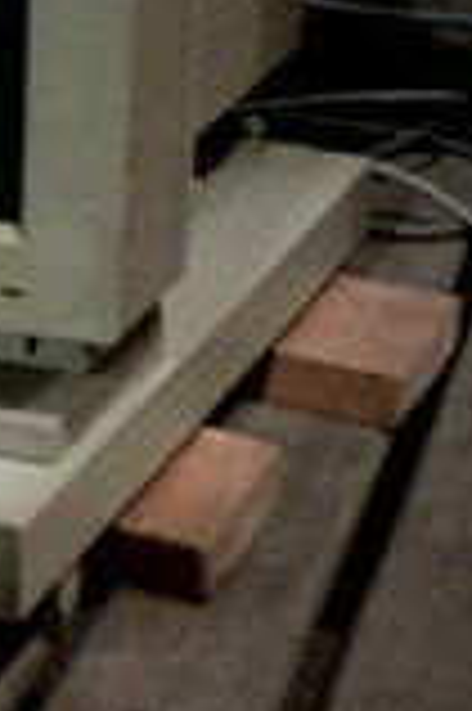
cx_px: -144
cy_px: 356
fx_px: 1498
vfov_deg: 26.7
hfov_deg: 16.9
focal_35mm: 76
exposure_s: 1/6
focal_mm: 4.3
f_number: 3.1
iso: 400
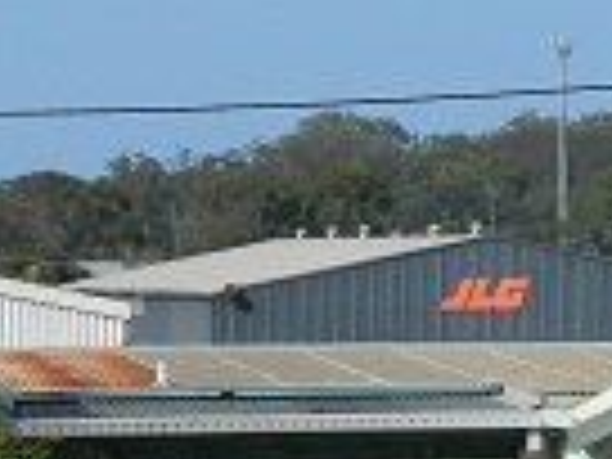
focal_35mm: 395
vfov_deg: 3.8
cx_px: 788
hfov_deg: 5.0
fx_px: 6983
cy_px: 536
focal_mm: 15.1
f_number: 4.2
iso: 80
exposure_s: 1/800
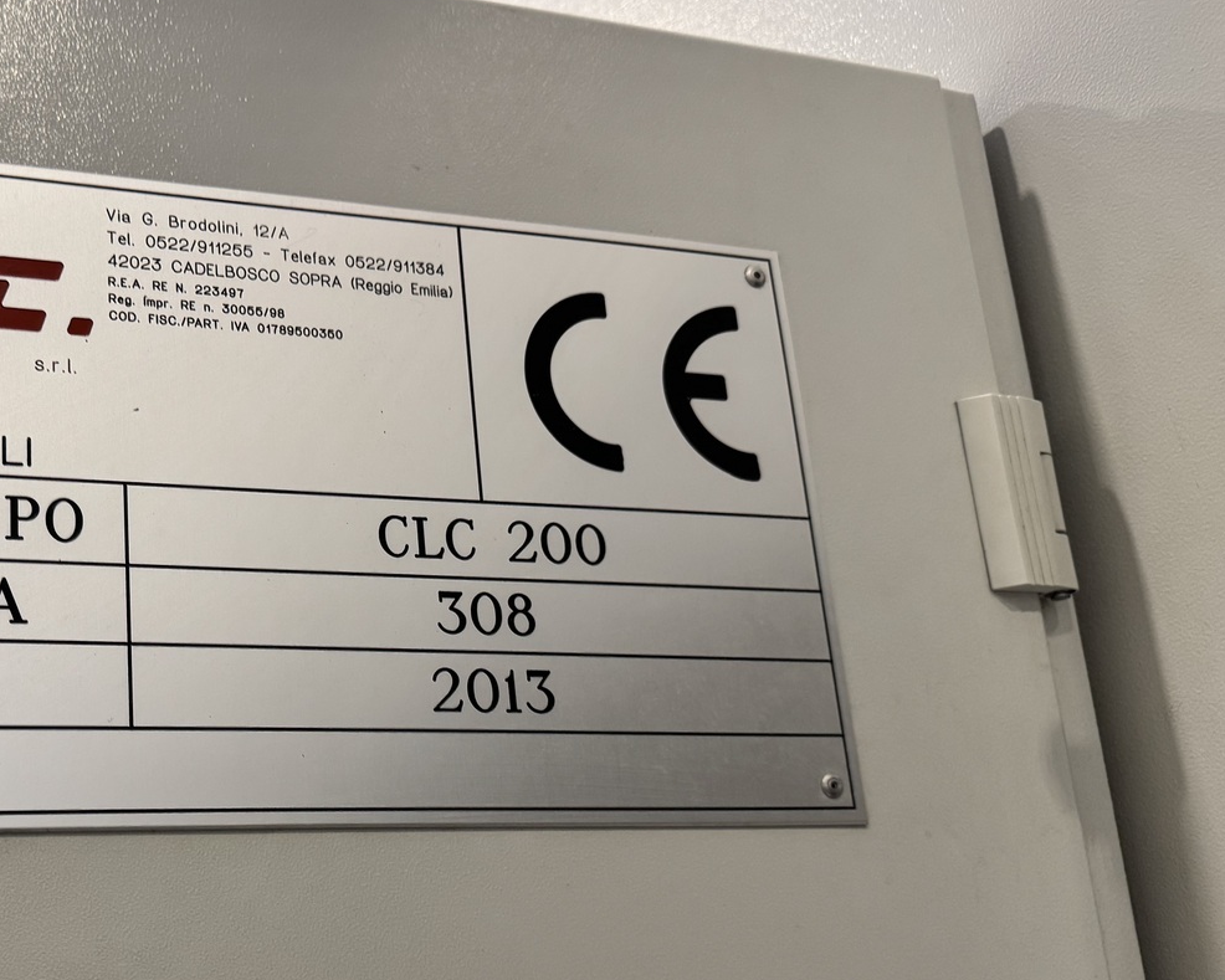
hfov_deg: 45.4
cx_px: 236
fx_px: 1378
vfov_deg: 38.8
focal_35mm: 38
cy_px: 630
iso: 160
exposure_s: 1/100
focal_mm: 6.76
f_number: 1.78
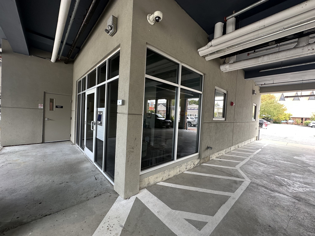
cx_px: 158
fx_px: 127
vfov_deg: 85.7
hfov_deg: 102.1
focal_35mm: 14
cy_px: 118
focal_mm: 2.22
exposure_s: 1/99
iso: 80
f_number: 2.2
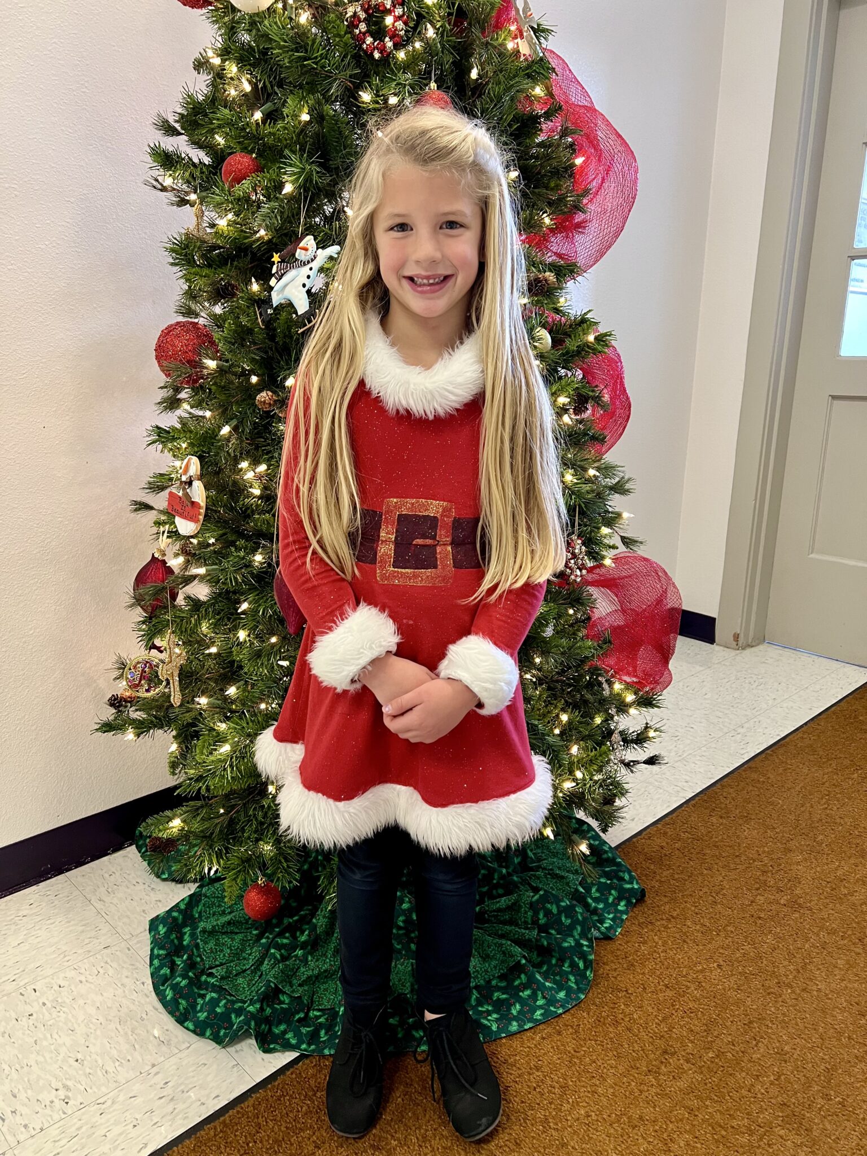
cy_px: 578
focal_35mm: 26
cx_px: 434
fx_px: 868
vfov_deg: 67.3
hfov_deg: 53.1
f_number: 1.5
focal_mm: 5.7
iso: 200
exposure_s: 1/60
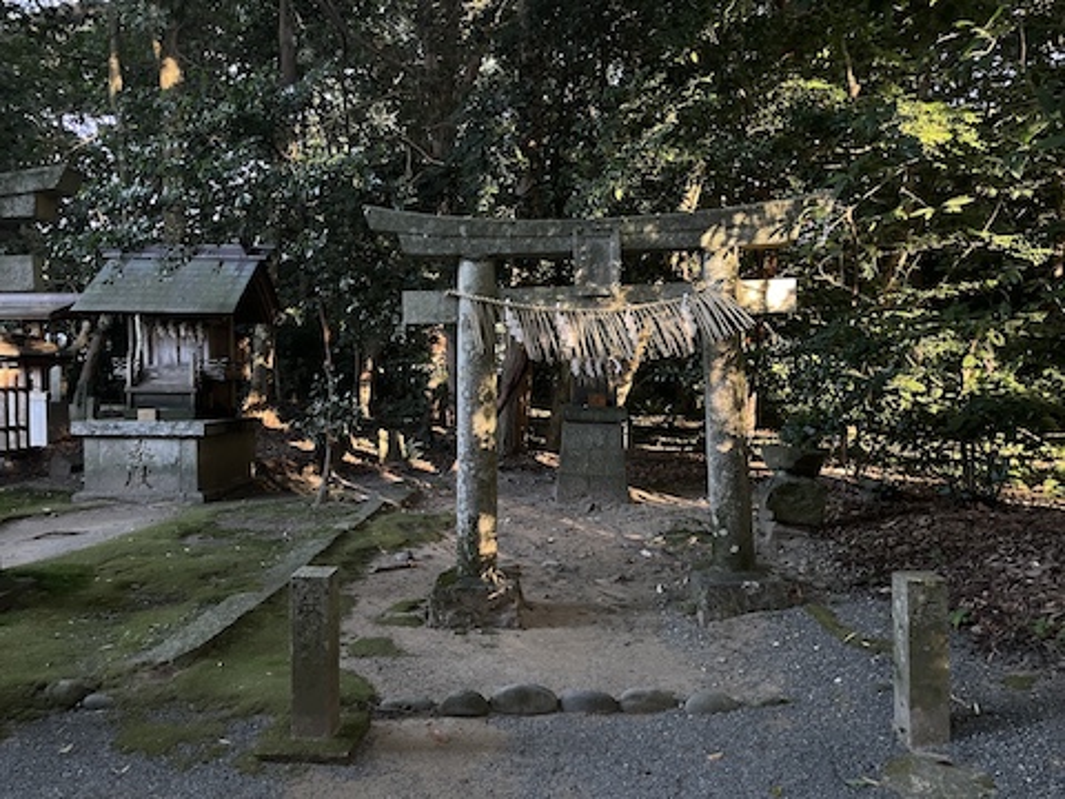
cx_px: 532
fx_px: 800
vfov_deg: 53.1
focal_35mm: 26
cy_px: 400
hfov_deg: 67.3
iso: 200
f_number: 1.6
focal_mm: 4.2
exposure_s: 1/60
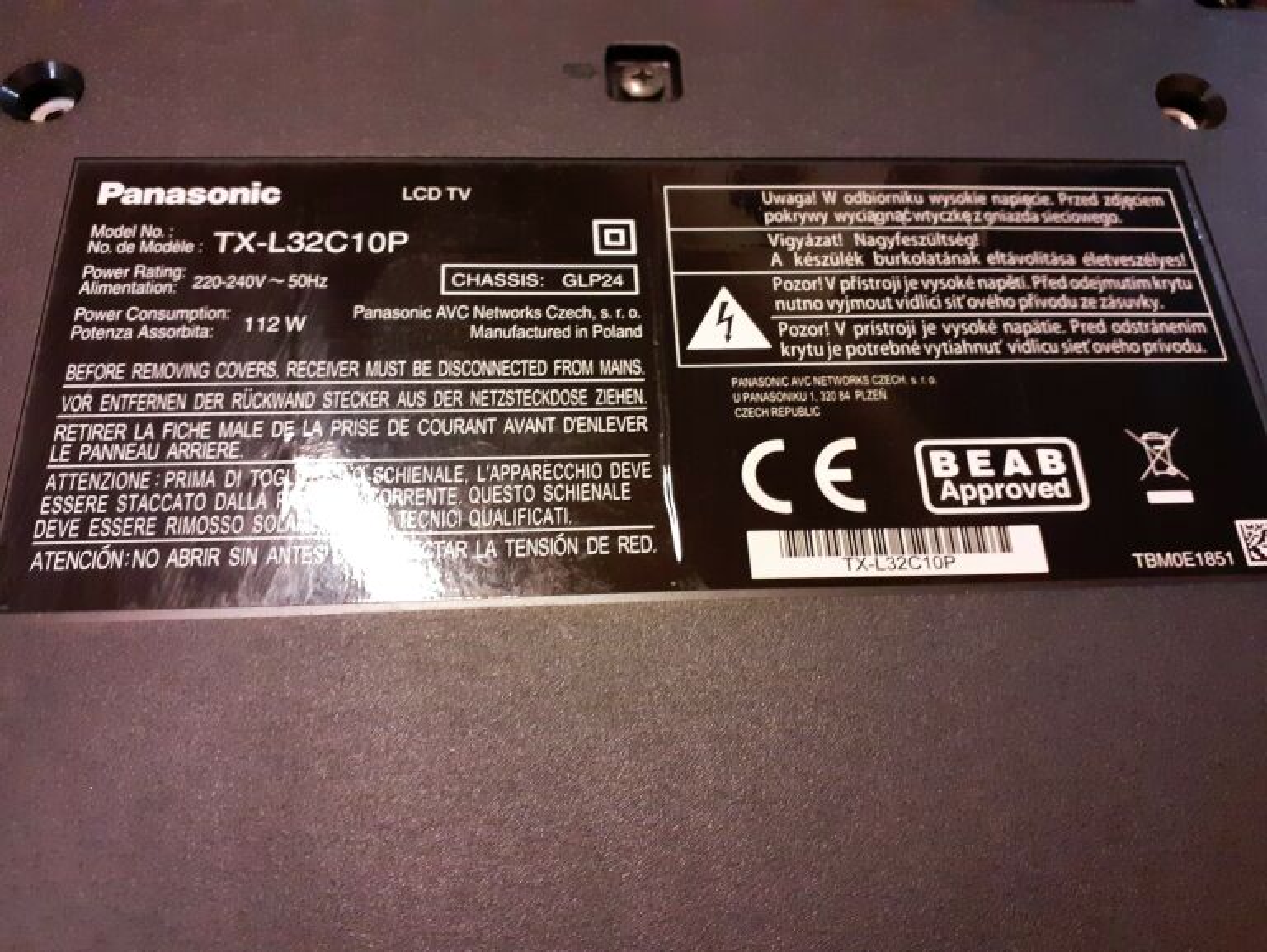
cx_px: 634
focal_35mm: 27
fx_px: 989
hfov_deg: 65.3
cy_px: 476
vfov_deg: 51.4
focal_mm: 3.6
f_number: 1.9
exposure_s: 1/20
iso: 500
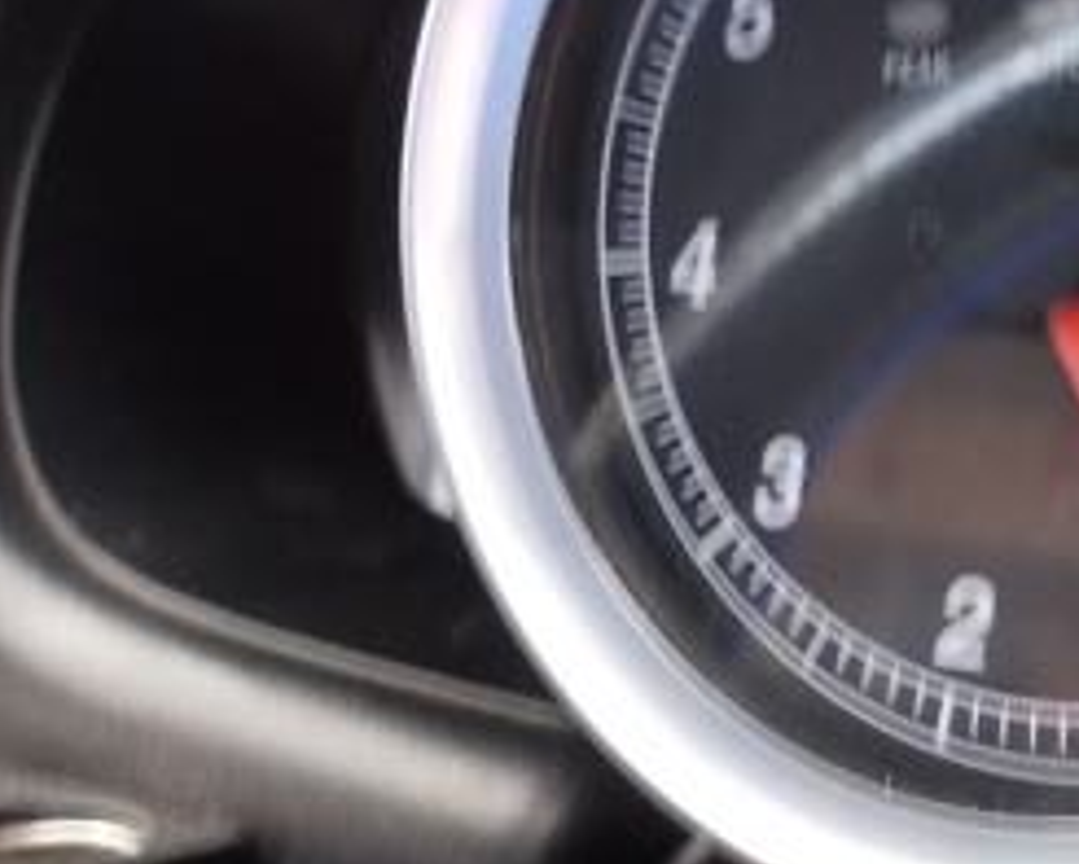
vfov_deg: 23.2
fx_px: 2108
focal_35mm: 66
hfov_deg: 28.6
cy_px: 452
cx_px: 697
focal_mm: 4.6
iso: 200
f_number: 3.2
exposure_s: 1/15
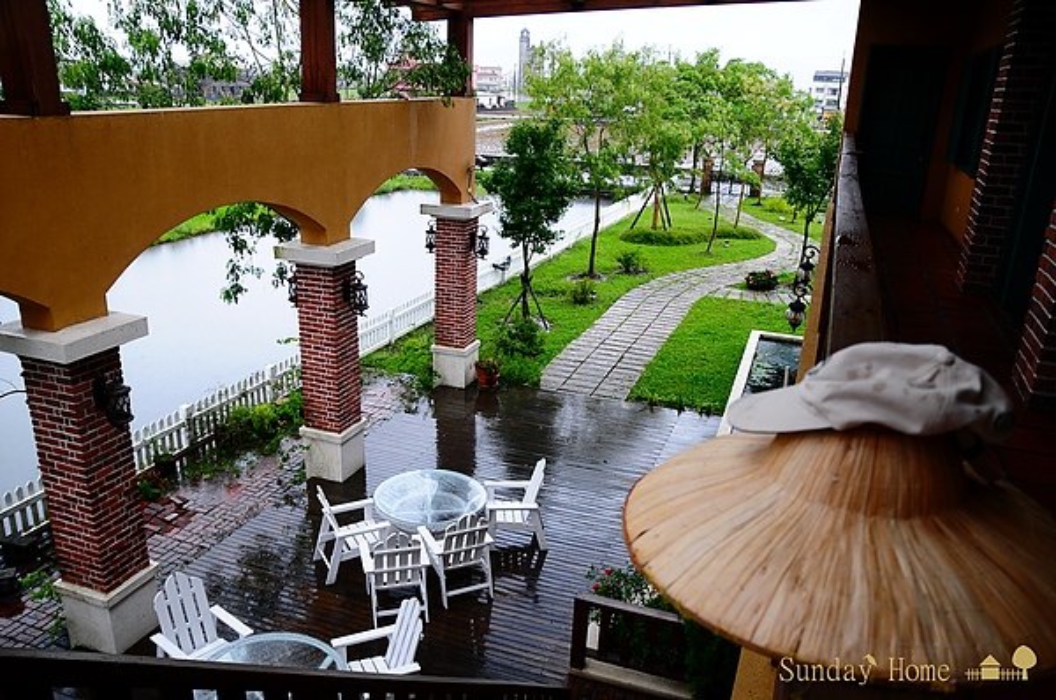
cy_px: 350
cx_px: 528
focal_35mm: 27
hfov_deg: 67.5
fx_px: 791
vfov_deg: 47.8
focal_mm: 18
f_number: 3.2
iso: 200
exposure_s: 1/40
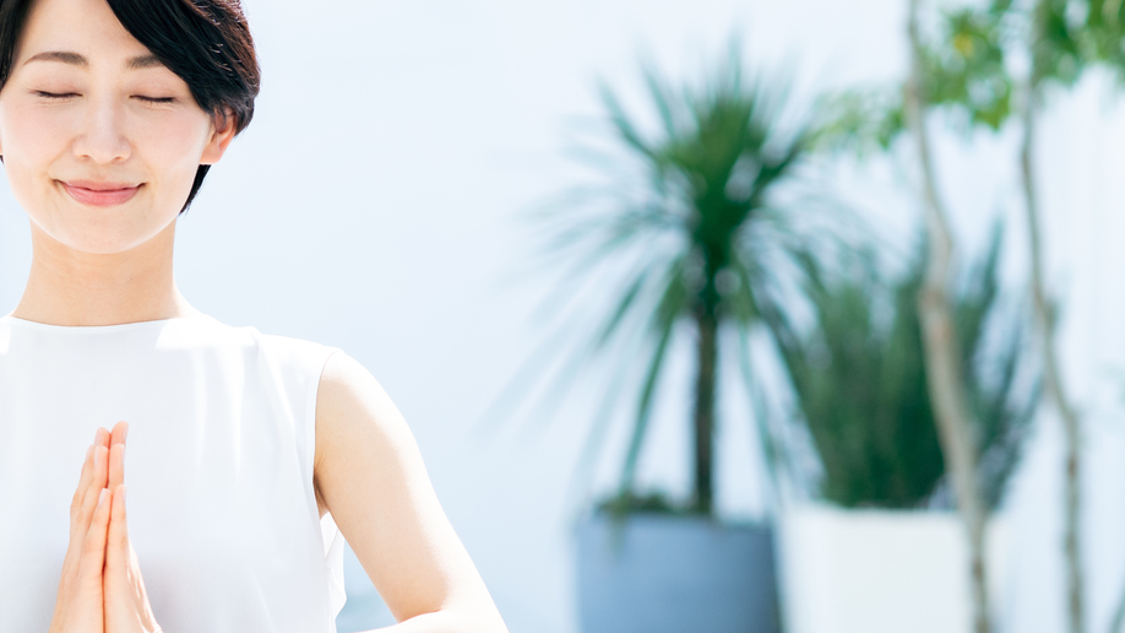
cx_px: 96
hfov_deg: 11.0
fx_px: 5786
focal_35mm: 194
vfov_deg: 6.2
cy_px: 590
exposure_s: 1/1000
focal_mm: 85
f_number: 3.5
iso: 320
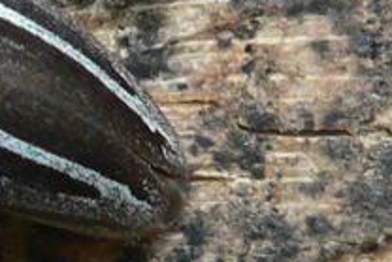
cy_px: -11
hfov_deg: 17.5
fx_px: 1177
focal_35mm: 108
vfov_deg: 12.5
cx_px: -141
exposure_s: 1/50
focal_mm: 6
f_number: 3.2
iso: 80
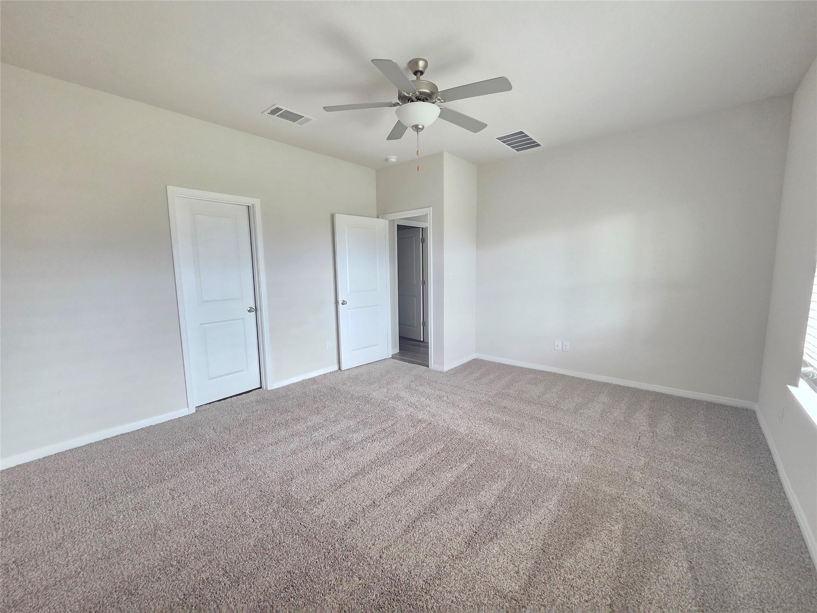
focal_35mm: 13
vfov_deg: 89.9
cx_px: 408
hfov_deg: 106.2
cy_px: 306
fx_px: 307
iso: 500
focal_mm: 2.2
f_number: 2.2
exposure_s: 1/60
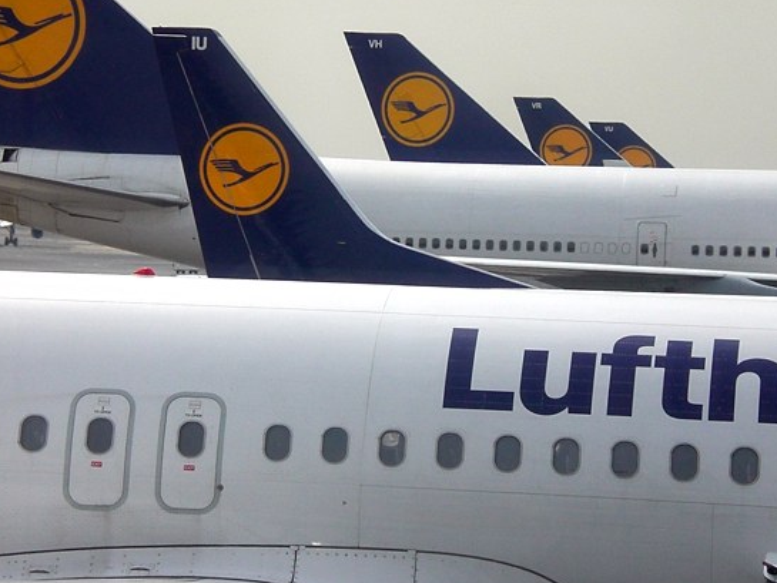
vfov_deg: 7.9
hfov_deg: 10.5
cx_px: 443
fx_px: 4221
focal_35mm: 188
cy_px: 278
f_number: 7.7
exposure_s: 1/200
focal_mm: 16.51
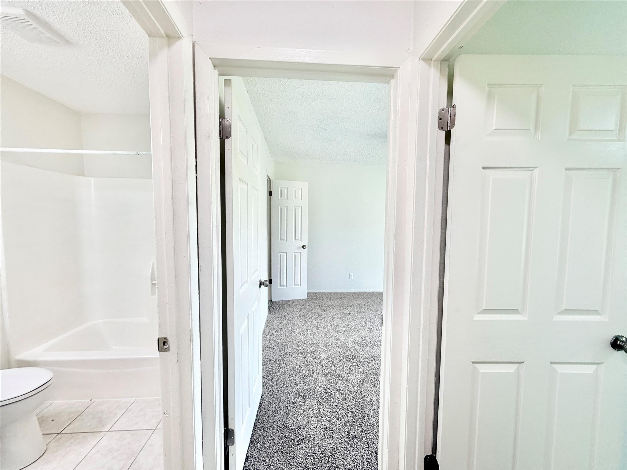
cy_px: 235
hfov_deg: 102.1
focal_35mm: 14
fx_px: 254
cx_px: 314
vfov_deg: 85.7
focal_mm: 2.22
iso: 125
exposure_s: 1/120
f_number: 2.2
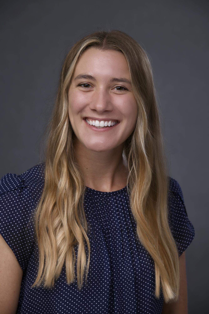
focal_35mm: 130
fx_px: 1132
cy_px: 157
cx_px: 104
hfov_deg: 10.5
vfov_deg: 15.8
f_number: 6.3
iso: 100
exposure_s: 1/125
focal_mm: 130
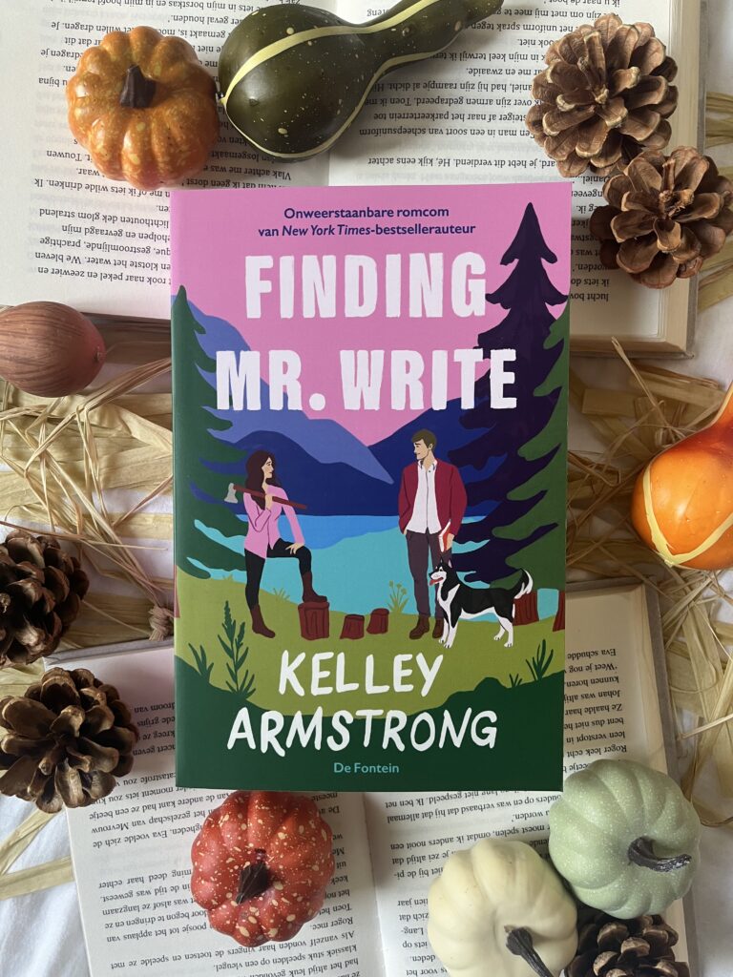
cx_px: 366
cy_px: 488
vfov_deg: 67.3
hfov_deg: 53.1
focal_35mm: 26
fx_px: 734
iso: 80
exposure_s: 1/50
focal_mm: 5.1
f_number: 1.6
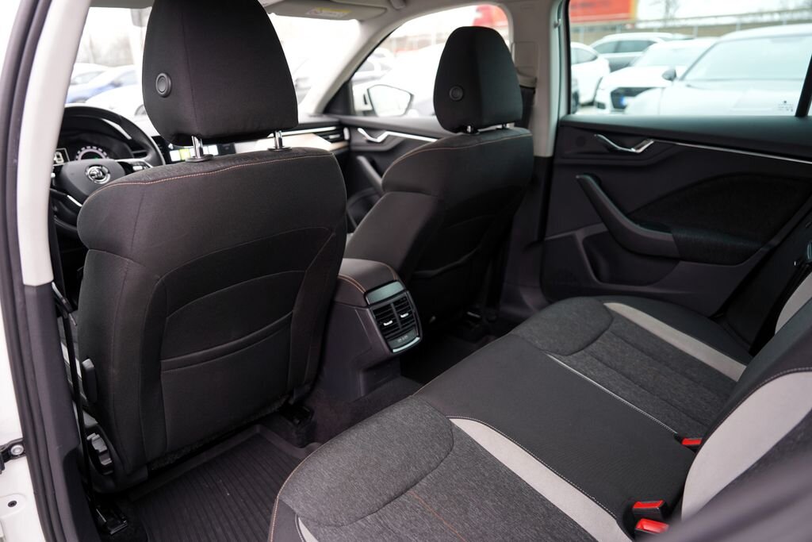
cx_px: 406
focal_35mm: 24
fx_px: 541
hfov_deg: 73.7
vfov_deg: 53.1
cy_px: 271
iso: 160
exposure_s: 1/30
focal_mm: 24
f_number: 2.8
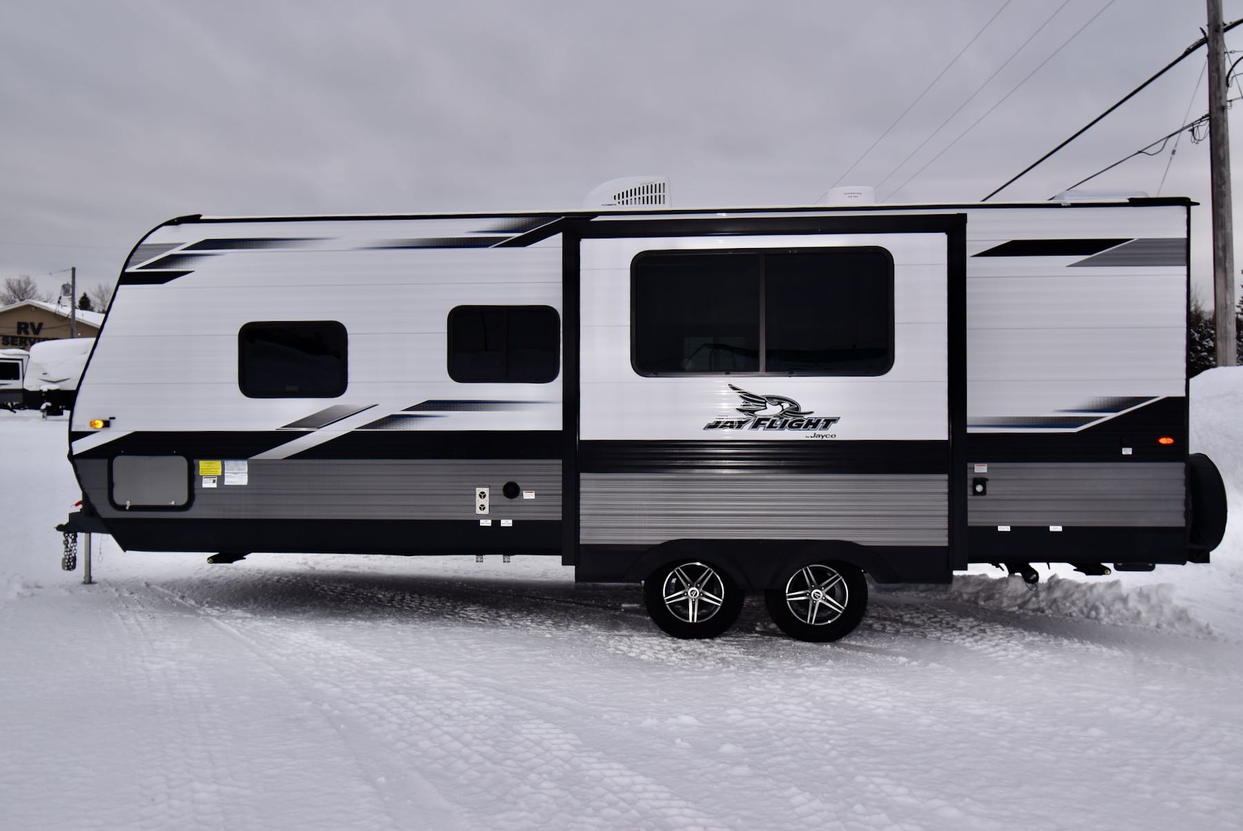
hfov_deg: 61.9
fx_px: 1037
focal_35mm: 30
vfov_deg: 43.7
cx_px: 622
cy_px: 416
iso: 100
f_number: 6.3
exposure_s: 1/160
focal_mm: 20
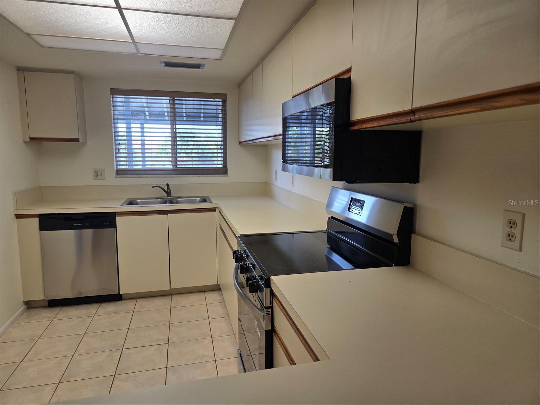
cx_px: 270
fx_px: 359
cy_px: 202
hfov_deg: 73.9
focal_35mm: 23
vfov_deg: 58.9
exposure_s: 1/120
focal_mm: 5.4
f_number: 1.8
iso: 50
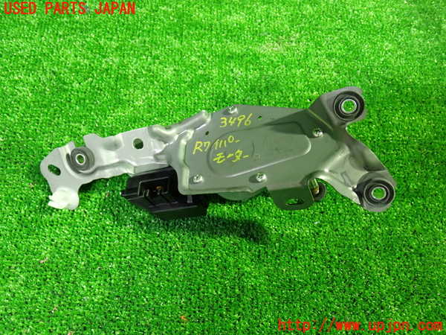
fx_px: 387
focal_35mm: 30
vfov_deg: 46.8
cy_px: 168
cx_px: 223
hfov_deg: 60.0
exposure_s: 1/25
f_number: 2.3
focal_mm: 5.4
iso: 800
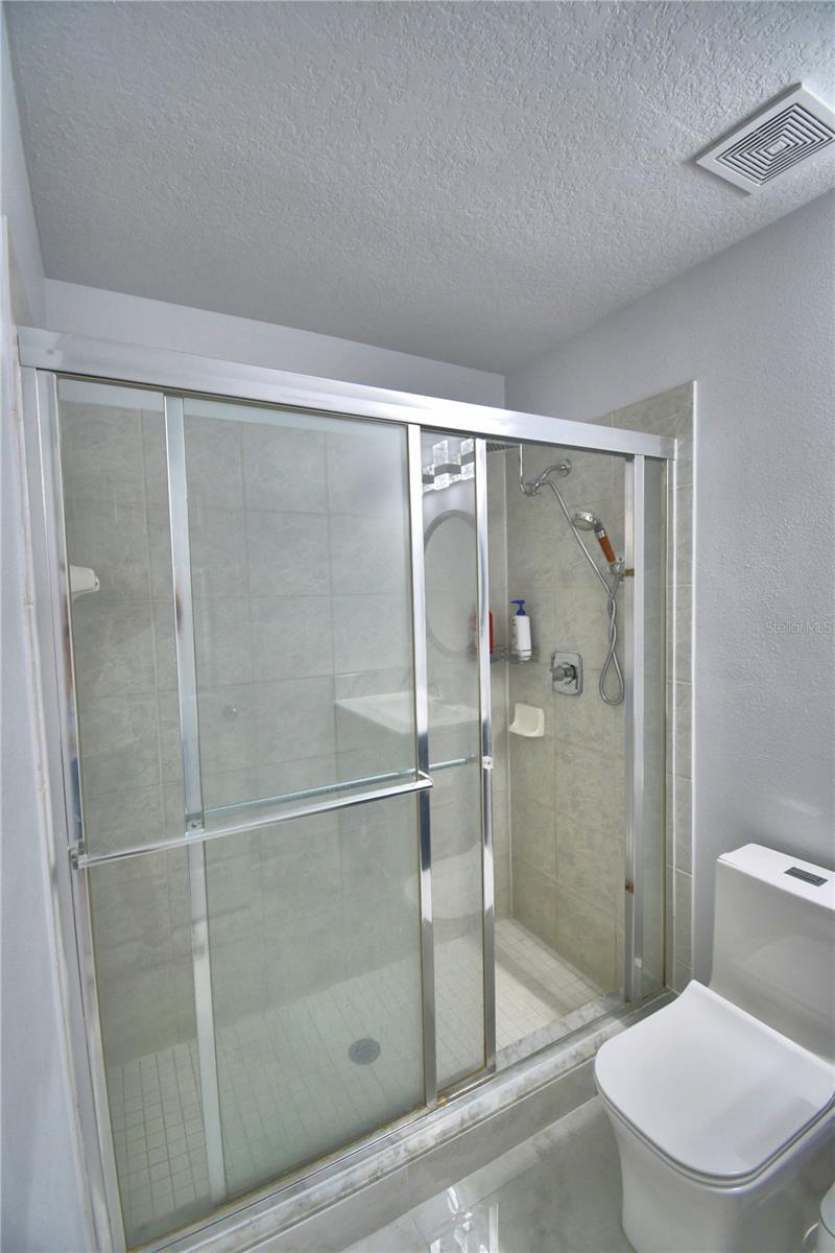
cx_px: 418
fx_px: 522
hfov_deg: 77.3
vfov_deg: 100.4
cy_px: 626
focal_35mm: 15
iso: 400
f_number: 4.5
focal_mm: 10
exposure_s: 1/60
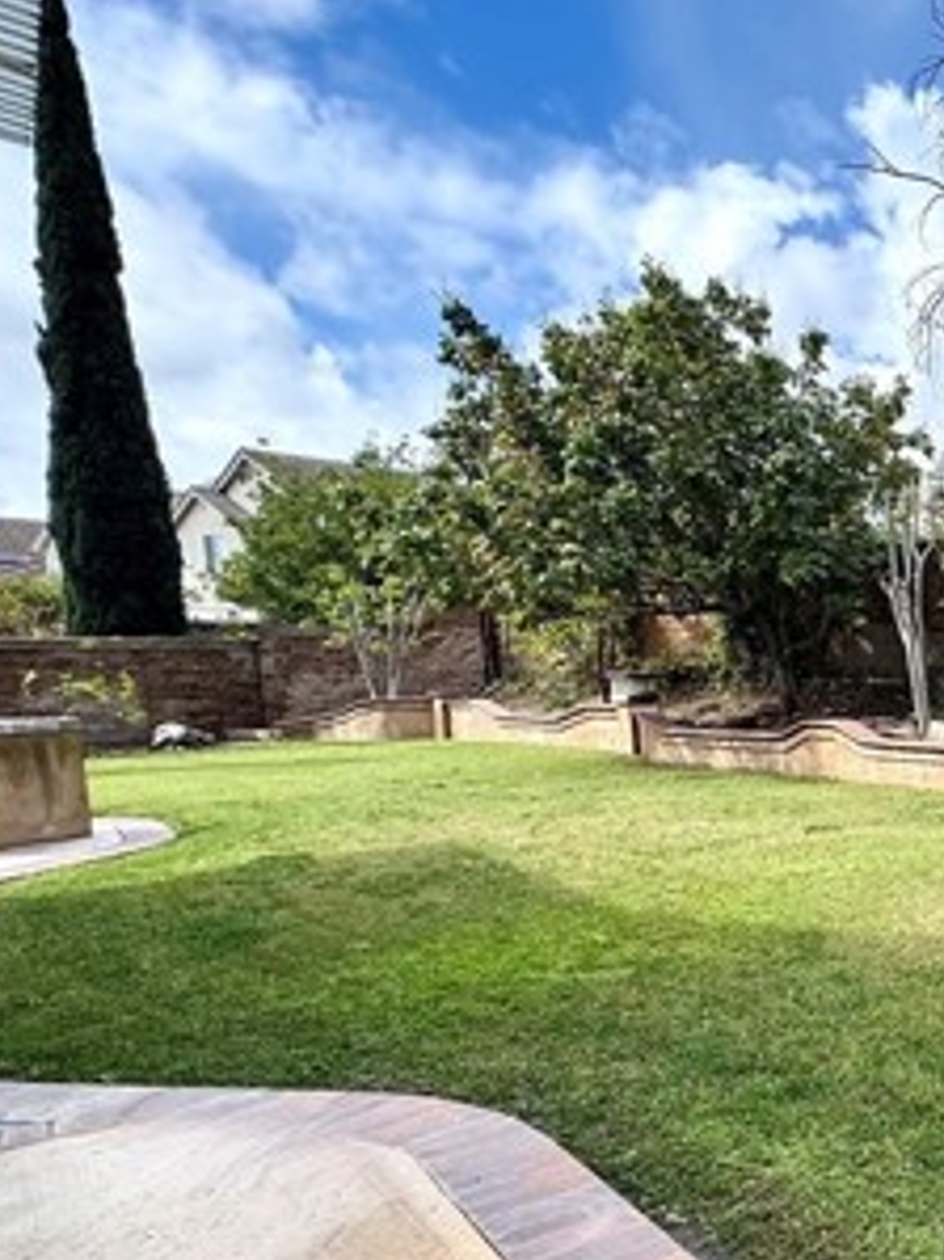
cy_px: 788
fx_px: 1092
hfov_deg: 33.9
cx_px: 1222
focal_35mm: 30
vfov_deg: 59.2
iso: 40
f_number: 2.2
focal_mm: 2.22
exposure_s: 1/821
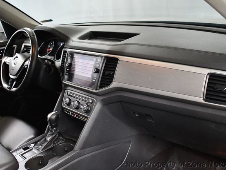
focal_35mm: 40
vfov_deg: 36.0
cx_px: 116
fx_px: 261
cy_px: 85
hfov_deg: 46.8
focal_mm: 18
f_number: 3.5
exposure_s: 1/60
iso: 4000
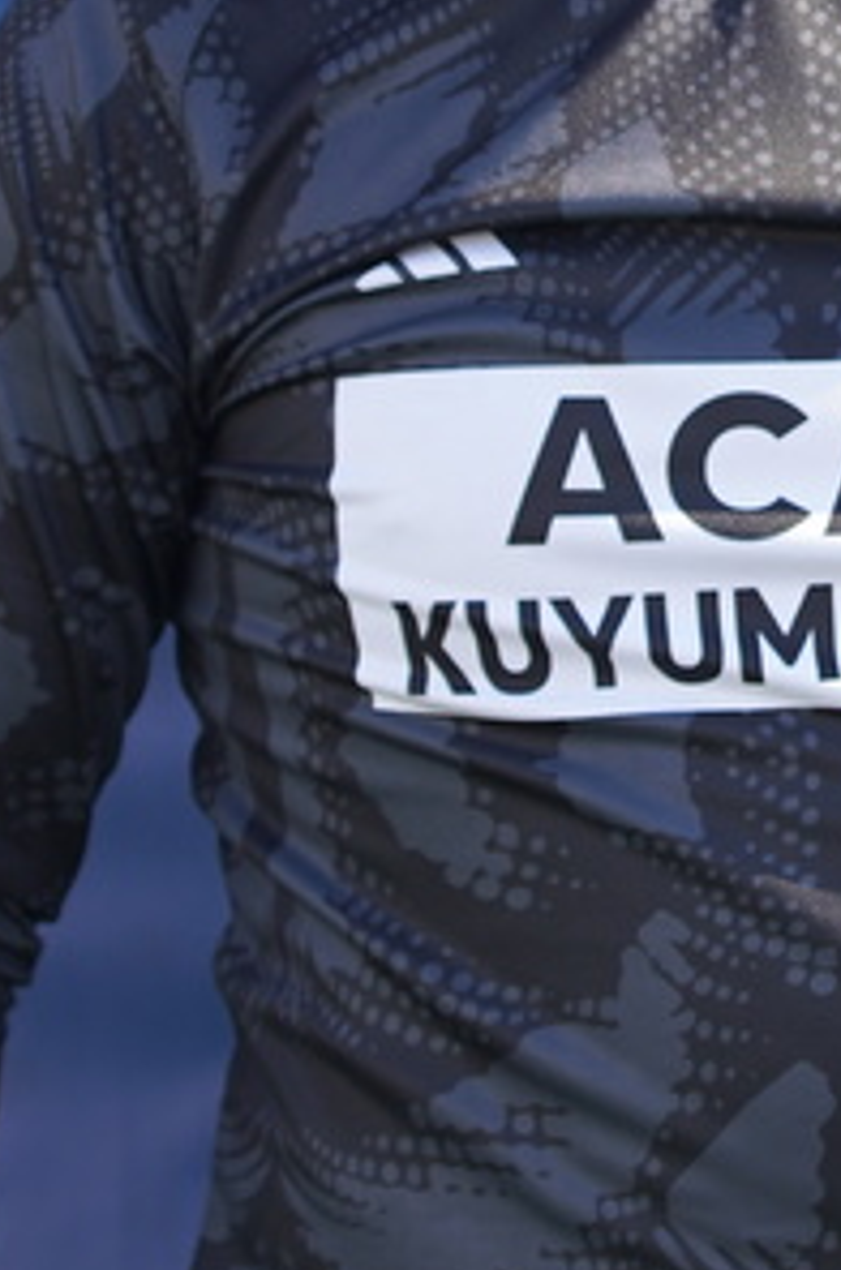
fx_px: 8379
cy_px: -176
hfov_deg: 5.7
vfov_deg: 8.6
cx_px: 805
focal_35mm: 238
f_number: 4
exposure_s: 1/160
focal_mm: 88
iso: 100
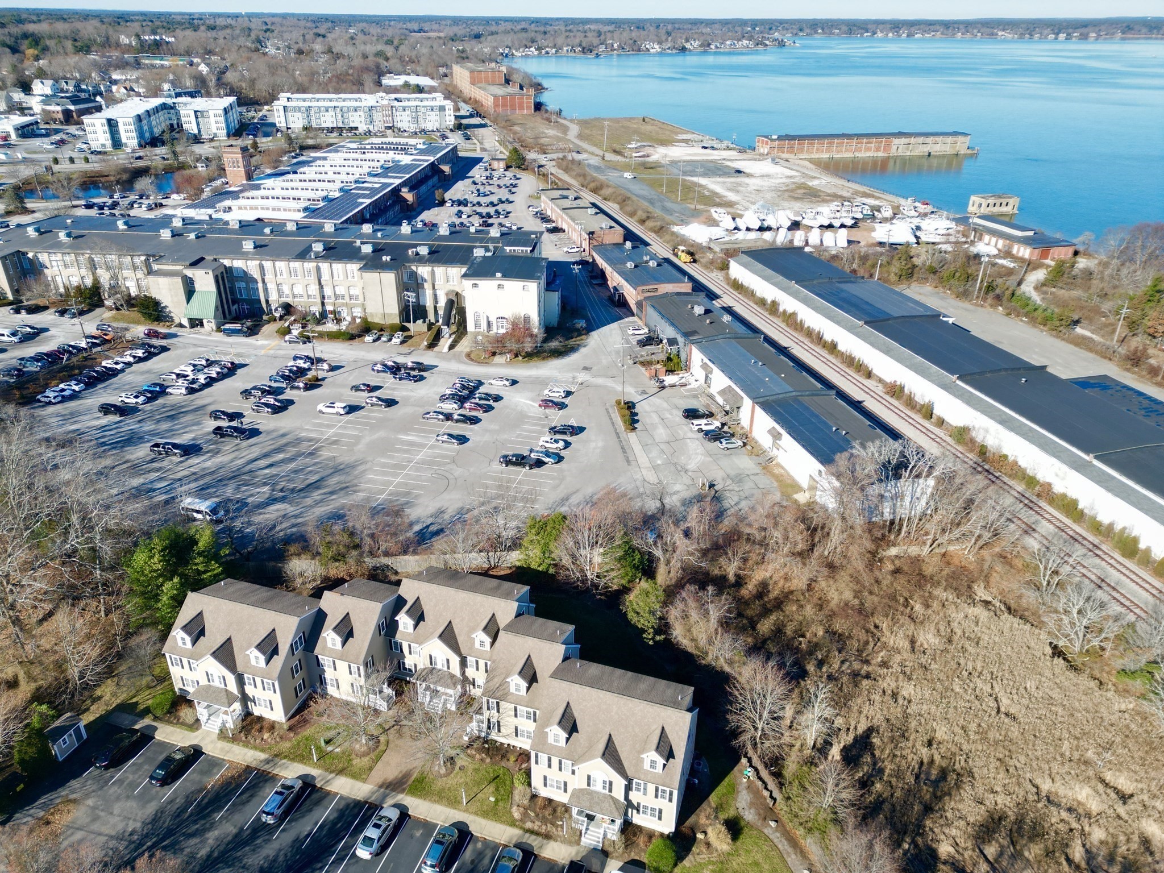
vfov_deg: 56.8
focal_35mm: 24
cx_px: 582
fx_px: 807
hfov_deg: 71.6
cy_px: 436
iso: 200
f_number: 1.7
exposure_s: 1/2500
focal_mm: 6.72
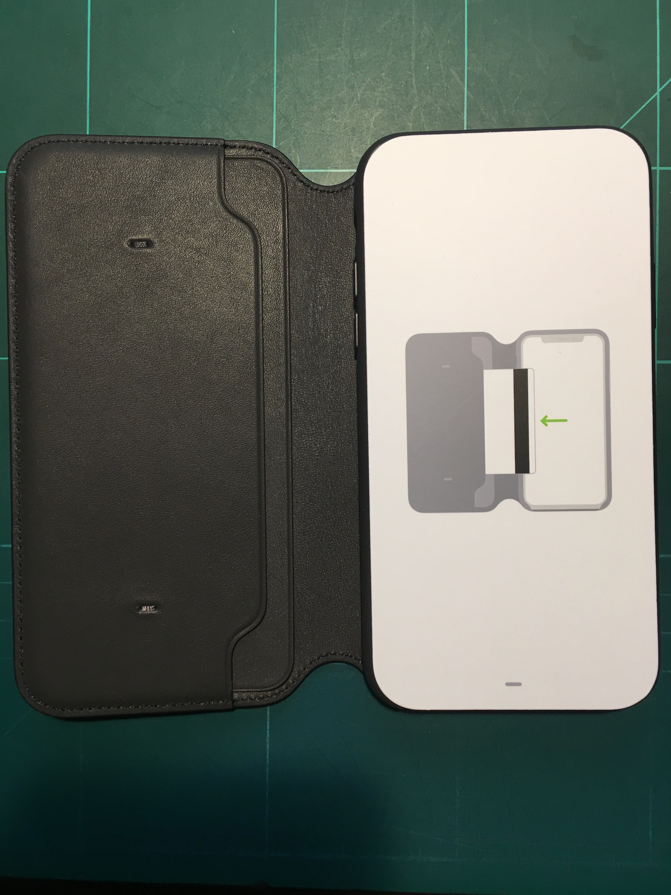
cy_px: 448
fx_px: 750
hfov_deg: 48.2
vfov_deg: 61.7
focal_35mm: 29
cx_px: 336
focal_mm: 4.15
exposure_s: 1/17
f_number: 2.2
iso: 32
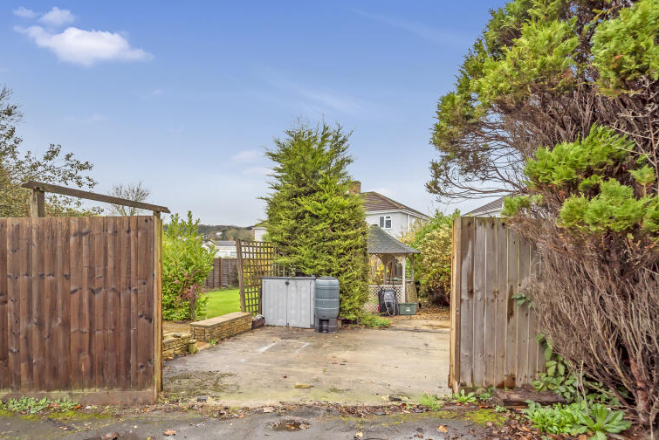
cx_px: 278
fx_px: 348
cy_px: 267
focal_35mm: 19
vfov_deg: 63.9
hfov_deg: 86.2
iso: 800
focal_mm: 14
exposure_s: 1/320
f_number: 6.3
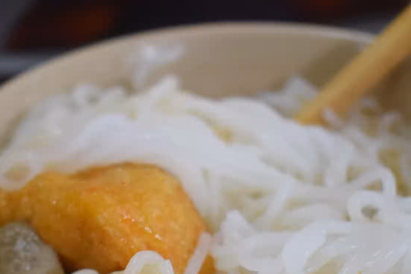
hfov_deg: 21.8
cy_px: 245
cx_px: 154
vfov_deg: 14.5
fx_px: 1066
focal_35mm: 93
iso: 2000
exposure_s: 1/60
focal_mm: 23
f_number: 3.8
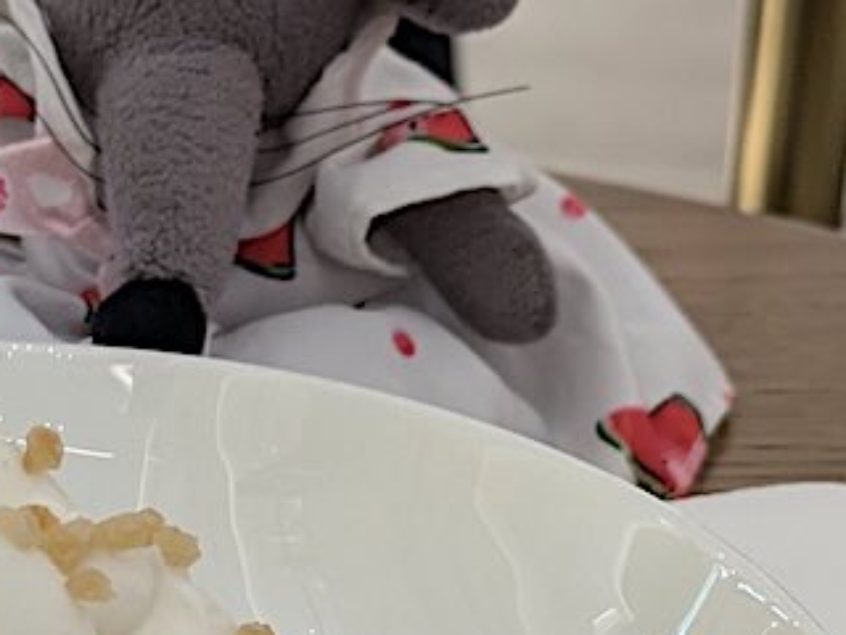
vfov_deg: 14.8
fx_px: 2444
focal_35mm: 100
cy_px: 419
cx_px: 90
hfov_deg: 19.3
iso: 51
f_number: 1.89
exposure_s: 1/100
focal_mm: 5.43
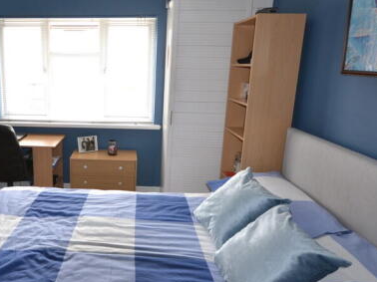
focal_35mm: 25
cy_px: 121
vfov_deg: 54.6
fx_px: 272
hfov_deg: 66.6
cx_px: 111
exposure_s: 1/60
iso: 450
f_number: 4
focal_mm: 10
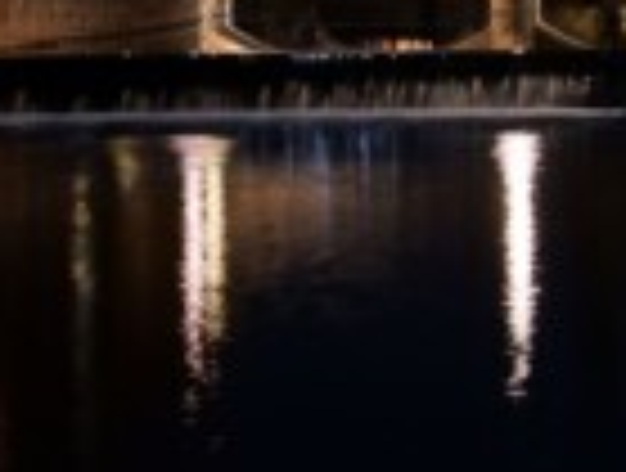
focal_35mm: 132
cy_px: -166
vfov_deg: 11.0
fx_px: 2393
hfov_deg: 14.6
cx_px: 635
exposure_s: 5
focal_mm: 23
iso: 400
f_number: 8
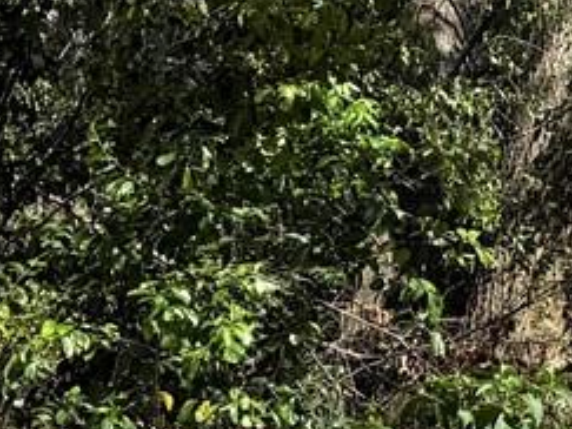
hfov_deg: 12.1
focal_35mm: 158
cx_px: -205
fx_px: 2610
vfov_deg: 9.4
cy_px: 255
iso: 80
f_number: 1.78
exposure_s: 1/1901
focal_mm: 6.76
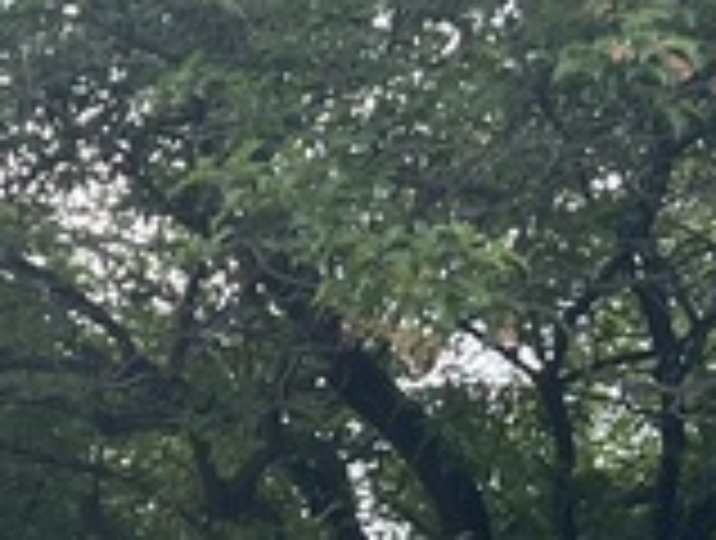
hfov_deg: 11.6
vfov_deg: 8.6
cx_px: -108
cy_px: 900
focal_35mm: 167
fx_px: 3462
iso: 50
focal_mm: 5.7
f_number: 1.5
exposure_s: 1/1112
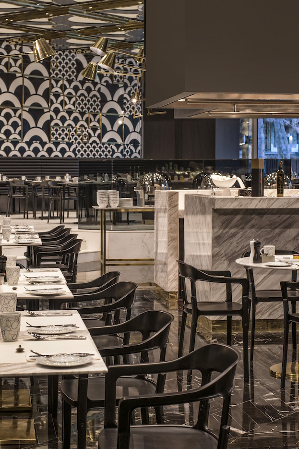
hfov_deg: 17.7
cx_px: 109
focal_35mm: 77
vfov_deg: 26.3
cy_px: 226
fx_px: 960
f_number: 8
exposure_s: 2.5
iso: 100
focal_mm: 50
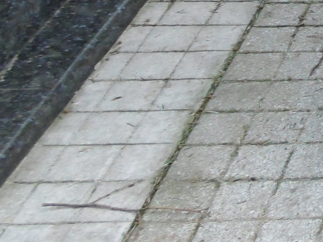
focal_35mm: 109
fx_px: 1017
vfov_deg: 12.8
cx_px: 703
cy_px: -140
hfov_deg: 14.2
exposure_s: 1/160
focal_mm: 4.3
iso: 100
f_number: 3.1
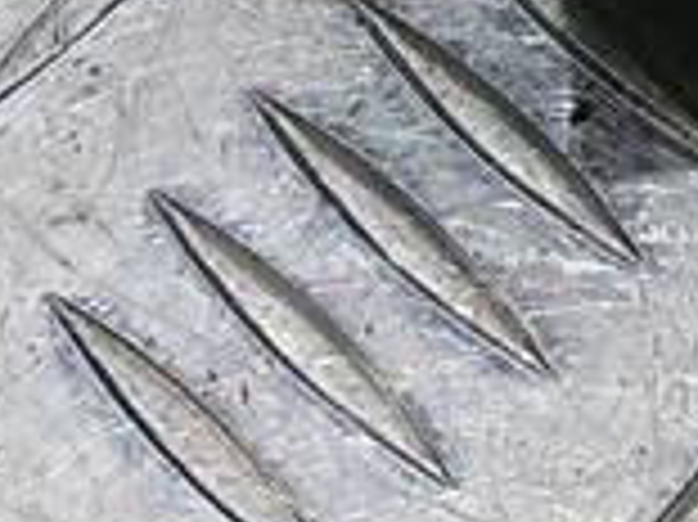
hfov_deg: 11.1
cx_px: 1049
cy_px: -1071
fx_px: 3466
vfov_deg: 7.5
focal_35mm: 172
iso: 25
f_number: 1.8
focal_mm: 3.98
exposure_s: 1/100
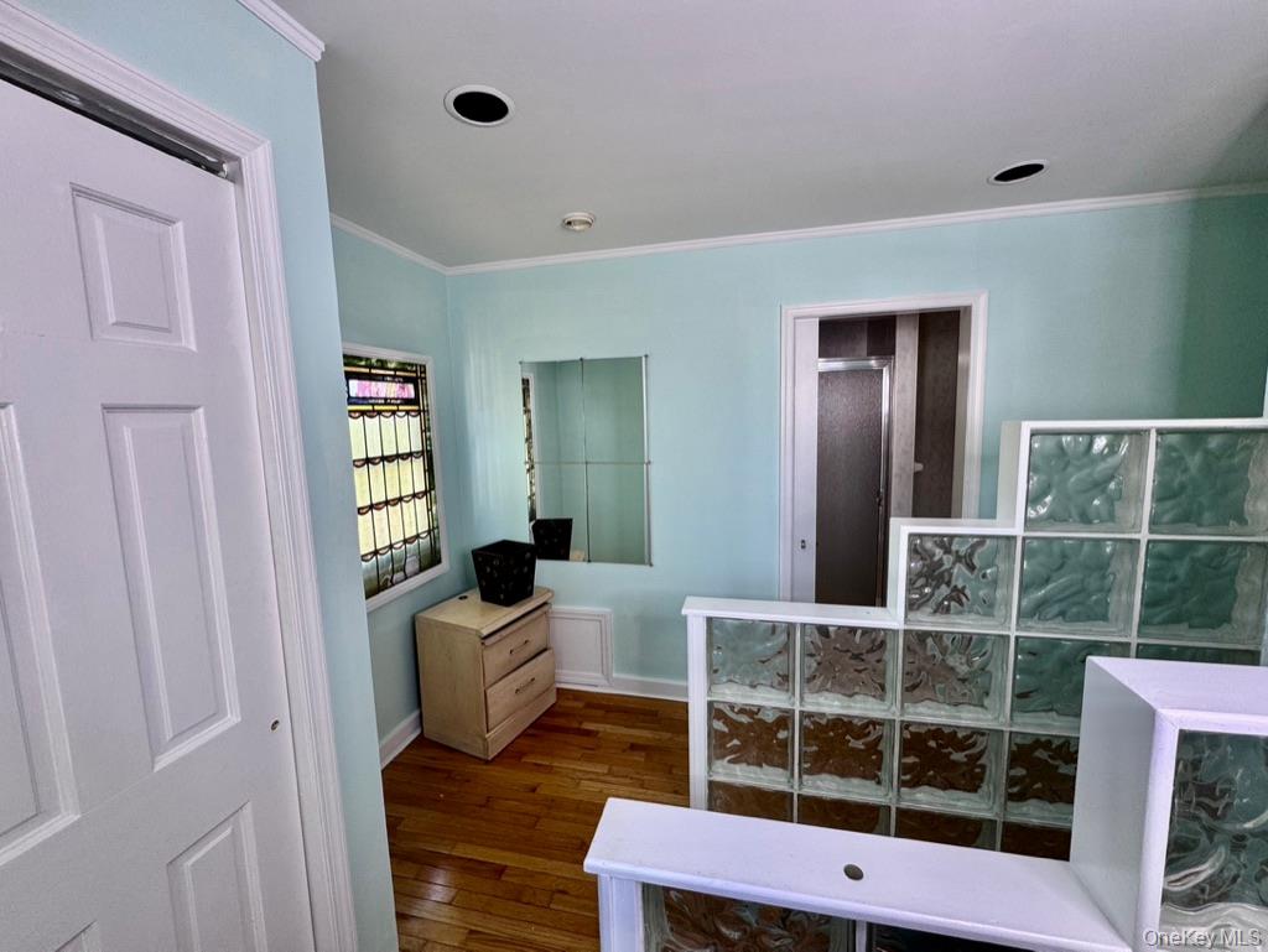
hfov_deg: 102.0
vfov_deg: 85.7
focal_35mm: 14
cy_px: 476
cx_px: 634
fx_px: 513
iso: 125
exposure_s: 1/120
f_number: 2.2
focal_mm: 2.22
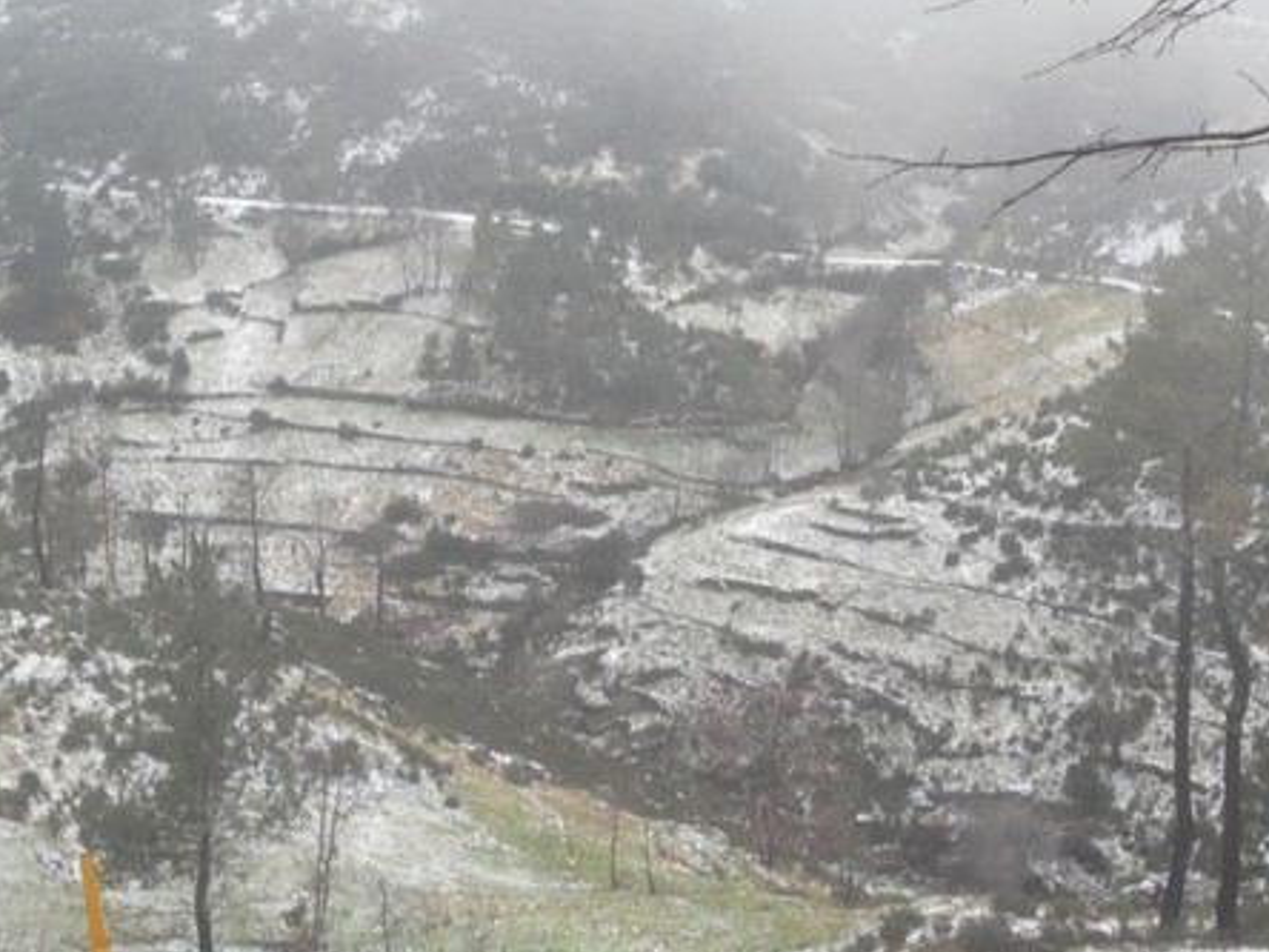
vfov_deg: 20.4
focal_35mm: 72
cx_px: 706
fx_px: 2639
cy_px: 459
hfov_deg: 27.0
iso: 400
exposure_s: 1/60
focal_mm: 11.5
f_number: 5.6
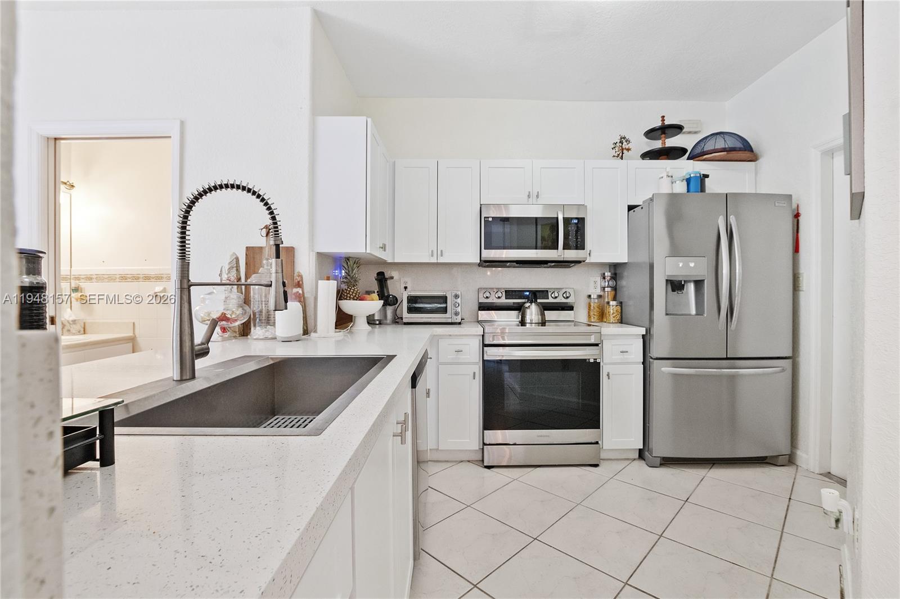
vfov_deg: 77.3
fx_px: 375
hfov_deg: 100.4
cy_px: 300
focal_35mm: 15
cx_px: 450
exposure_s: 1/15
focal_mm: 10
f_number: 8
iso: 2500
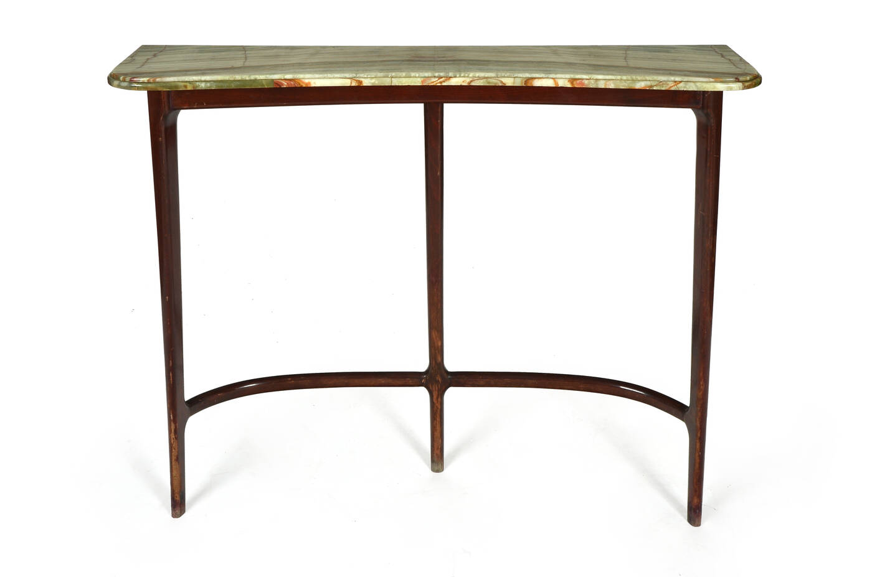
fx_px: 1015
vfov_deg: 31.8
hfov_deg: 46.5
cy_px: 288
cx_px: 436
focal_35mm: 42
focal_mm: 28
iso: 250
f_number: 16
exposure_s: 1/200
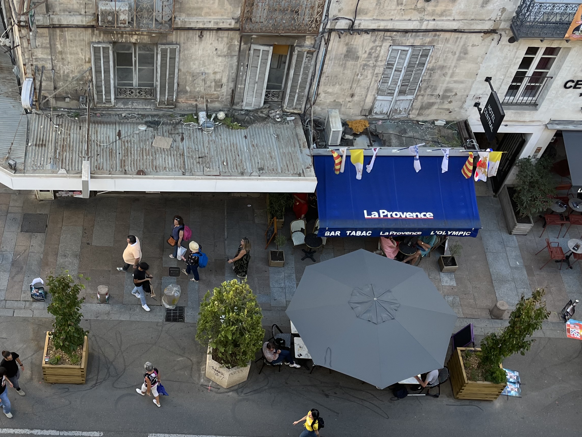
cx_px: 159
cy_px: 247
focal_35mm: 46
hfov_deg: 40.3
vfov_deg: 31.5
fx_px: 773
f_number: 1.6
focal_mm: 5.1
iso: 40
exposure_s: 1/283
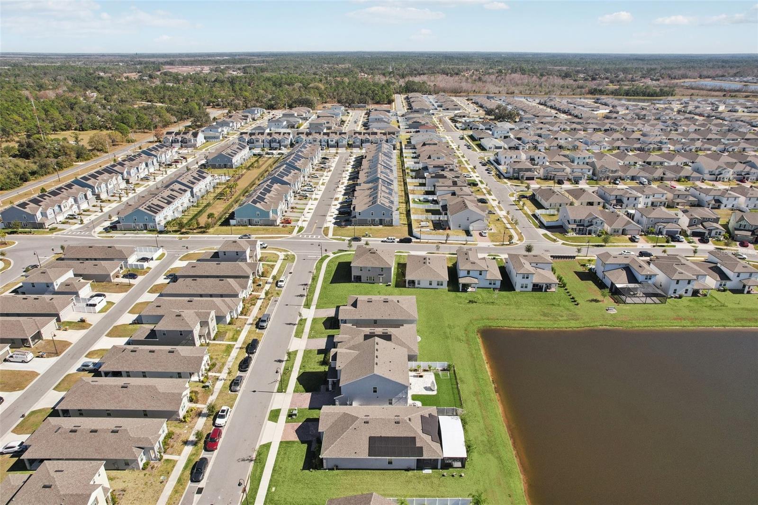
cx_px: 379
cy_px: 252
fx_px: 463
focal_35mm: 22
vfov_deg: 57.2
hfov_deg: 78.6
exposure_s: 1/2000
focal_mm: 8.4
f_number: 2.8
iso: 140
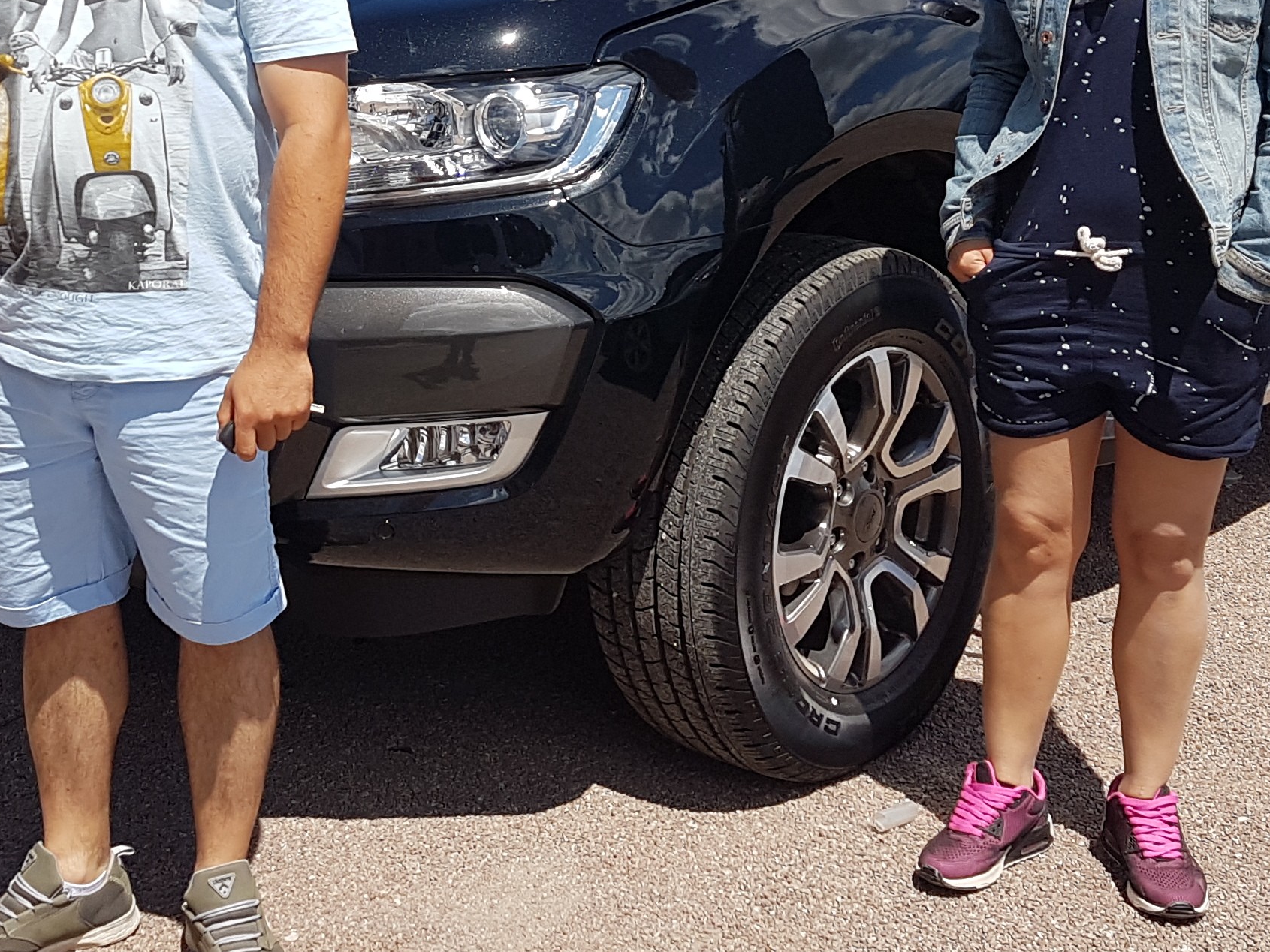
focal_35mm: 62
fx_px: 2275
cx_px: 379
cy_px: 145
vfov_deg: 23.2
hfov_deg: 30.9
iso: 40
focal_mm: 4.2
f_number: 1.7
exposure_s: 1/2488
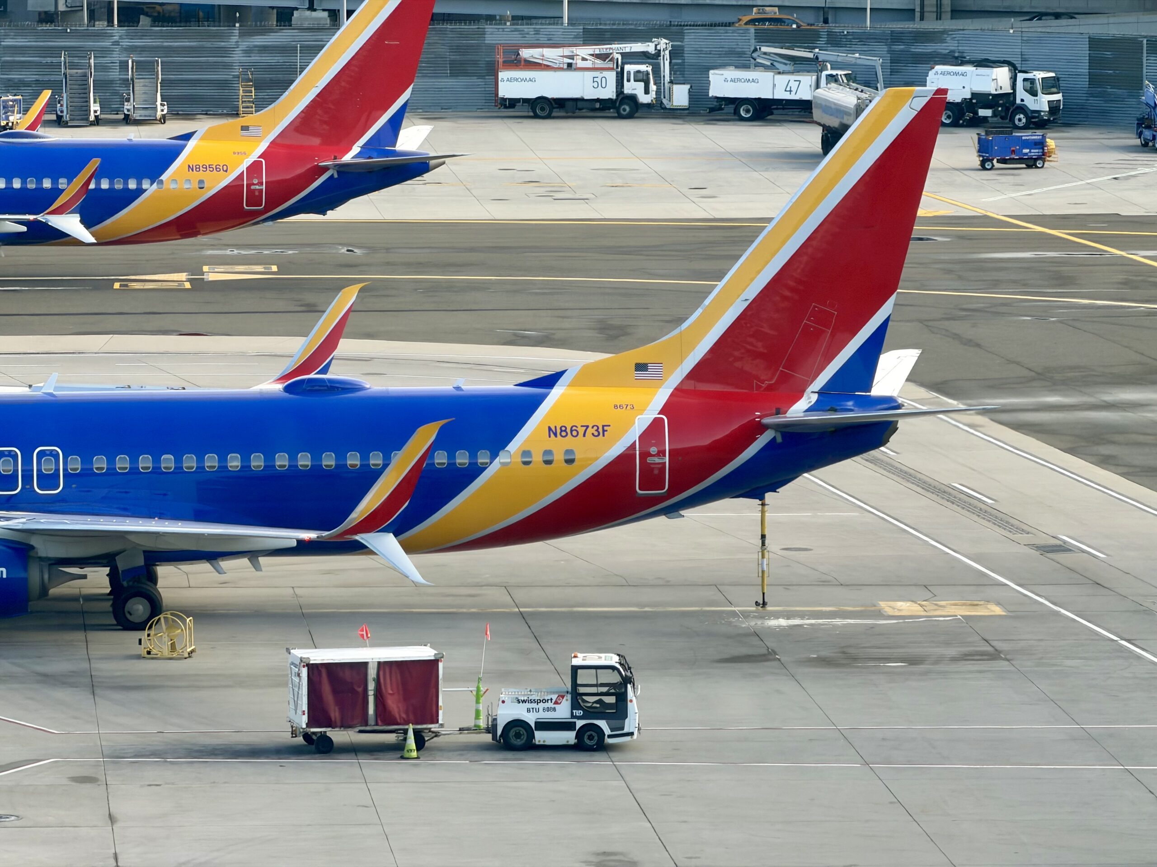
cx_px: 578
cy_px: 434
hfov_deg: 9.9
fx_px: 6685
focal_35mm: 200
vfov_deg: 7.4
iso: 40
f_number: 2.8
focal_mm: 16.89
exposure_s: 1/232
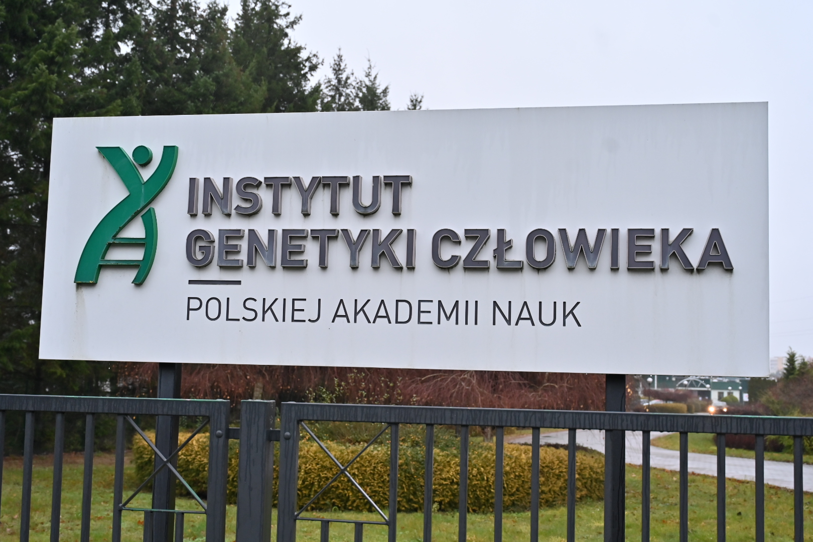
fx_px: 1016
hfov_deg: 43.6
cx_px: 406
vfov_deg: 29.9
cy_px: 271
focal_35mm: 45
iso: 1000
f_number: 4
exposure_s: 1/200
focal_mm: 45
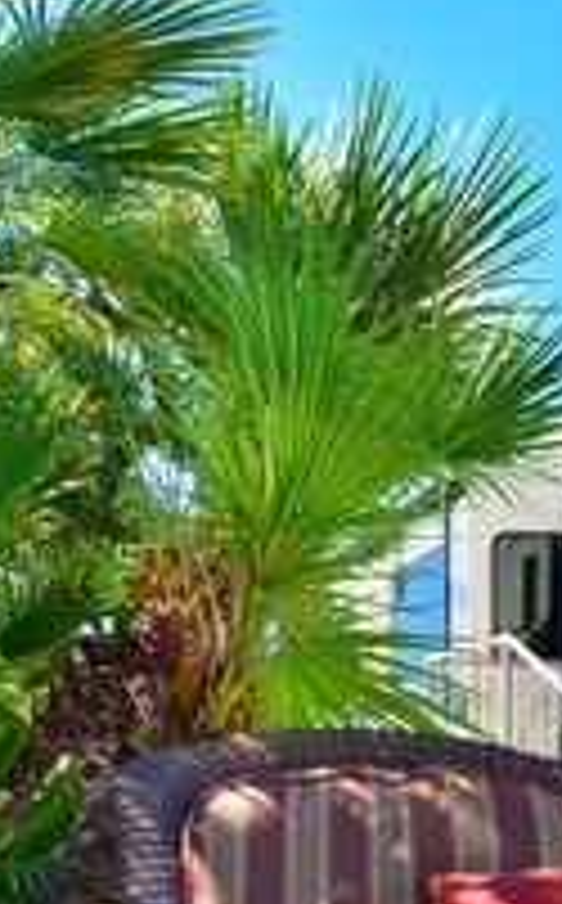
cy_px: 825
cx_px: 85
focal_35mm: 52
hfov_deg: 24.3
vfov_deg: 36.3
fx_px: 1279
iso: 125
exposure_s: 1/100
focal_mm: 16
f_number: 9
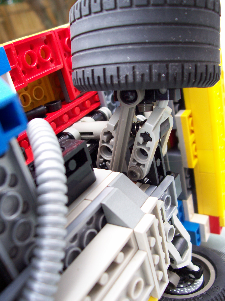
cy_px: 150
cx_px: 112
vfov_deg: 54.0
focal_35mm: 34
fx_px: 295
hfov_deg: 41.8
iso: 80
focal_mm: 5.6
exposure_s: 1/106
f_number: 2.7
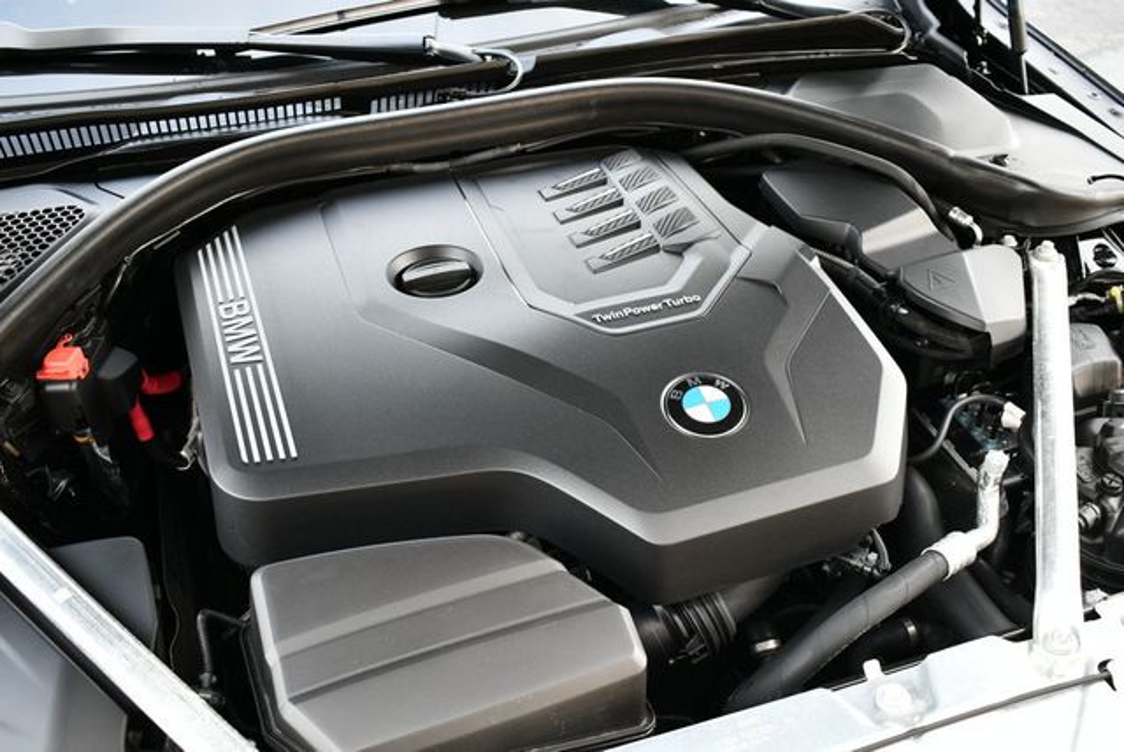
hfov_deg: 48.4
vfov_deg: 33.5
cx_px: 562
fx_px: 1250
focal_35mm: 40
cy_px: 376
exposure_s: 1/30
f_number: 3.5
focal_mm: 20
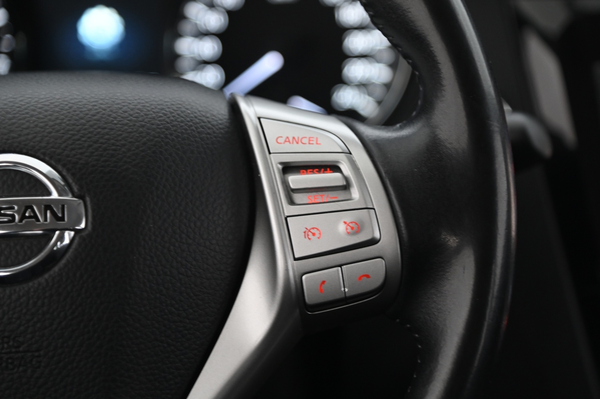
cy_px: 188
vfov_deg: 10.6
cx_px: 305
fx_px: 2148
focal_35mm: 129
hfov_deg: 15.9
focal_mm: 120
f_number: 4
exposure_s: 1/15
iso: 2000
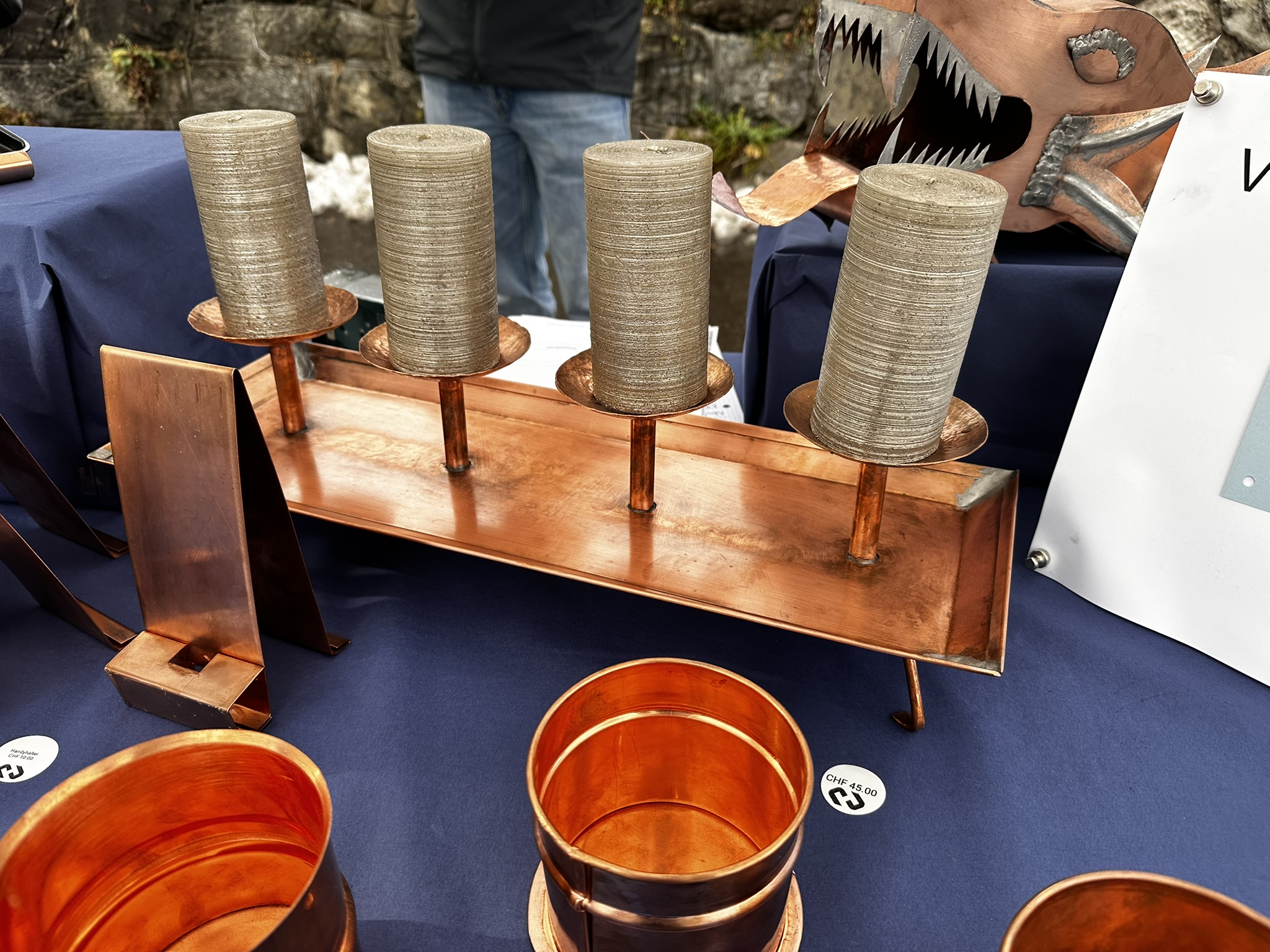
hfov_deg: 71.6
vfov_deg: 56.8
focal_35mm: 24
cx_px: 635
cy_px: 476
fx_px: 881
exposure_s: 1/448
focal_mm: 6.86
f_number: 1.78
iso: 80
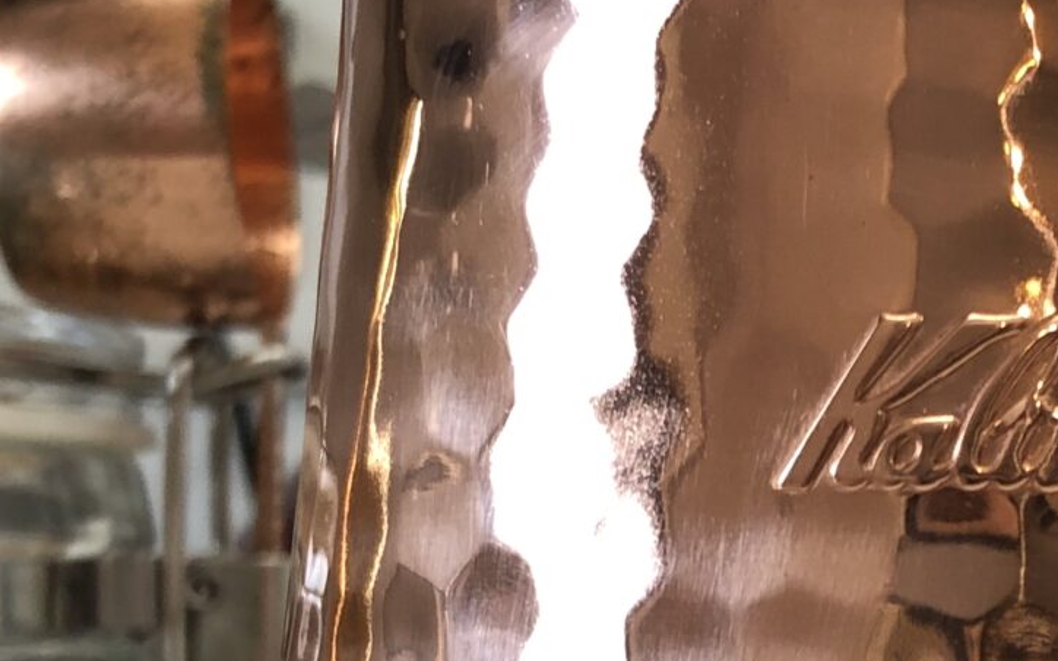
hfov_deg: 19.5
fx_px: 3027
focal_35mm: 105
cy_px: 681
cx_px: 900
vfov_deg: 12.3
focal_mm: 3.99
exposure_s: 1/24
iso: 40
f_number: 1.8
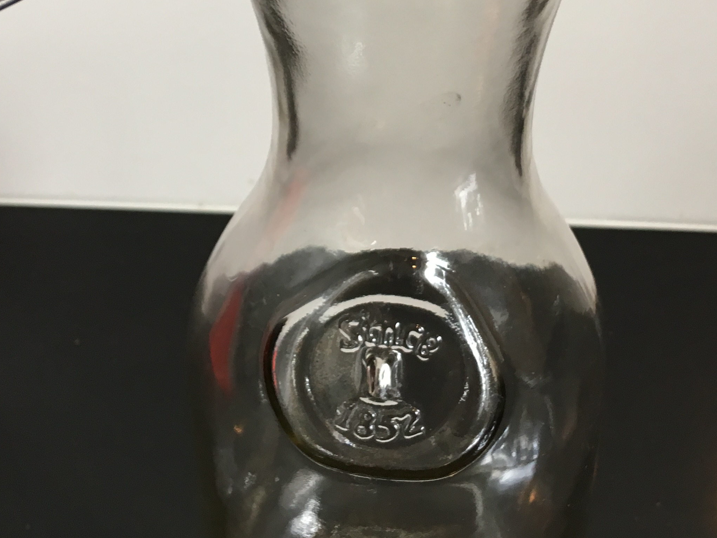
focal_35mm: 57
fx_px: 1181
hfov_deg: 33.8
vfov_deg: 25.2
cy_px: 98
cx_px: 387
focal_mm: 4.15
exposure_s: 1/33
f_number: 2.2
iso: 64
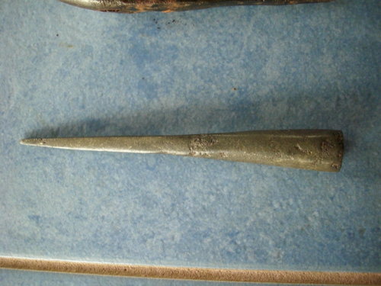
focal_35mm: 31
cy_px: 143
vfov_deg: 45.4
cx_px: 190
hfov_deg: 58.4
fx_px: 341
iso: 200
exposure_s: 1/60
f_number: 2.8
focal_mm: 6.2
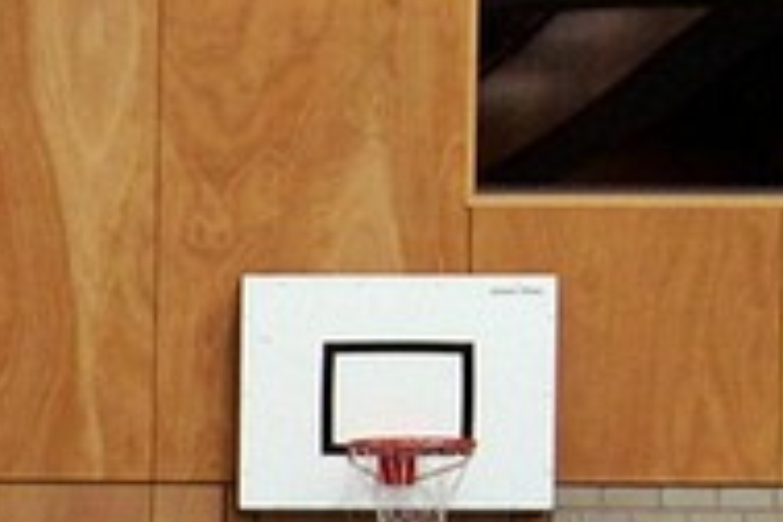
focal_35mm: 228
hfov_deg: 8.4
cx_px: -953
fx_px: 4959
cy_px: 833
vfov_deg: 5.9
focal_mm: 28
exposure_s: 1/160
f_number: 2.8
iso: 640
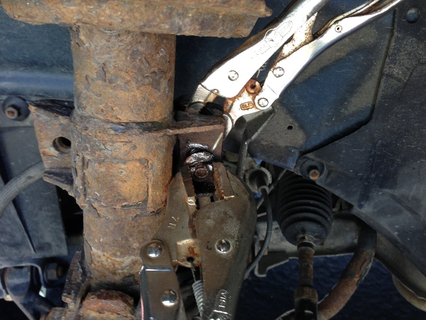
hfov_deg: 55.4
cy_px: 160
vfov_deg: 42.9
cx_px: 213
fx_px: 406
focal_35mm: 33
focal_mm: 4.12
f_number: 2.4
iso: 64
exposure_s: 1/30
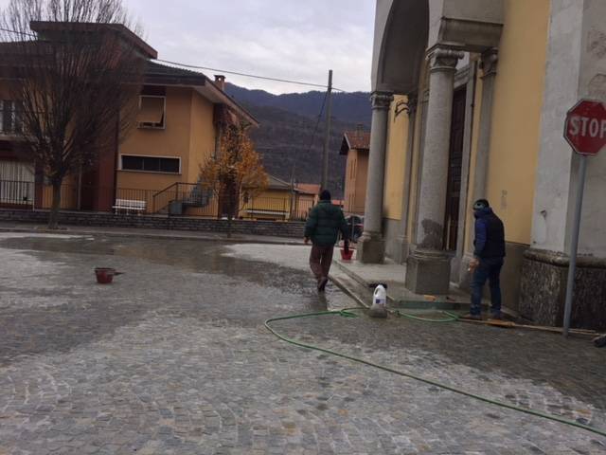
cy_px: 228
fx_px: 508
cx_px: 303
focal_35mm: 29
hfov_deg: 61.7
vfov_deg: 48.2
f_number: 2.2
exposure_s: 1/100
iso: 32
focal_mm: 4.15
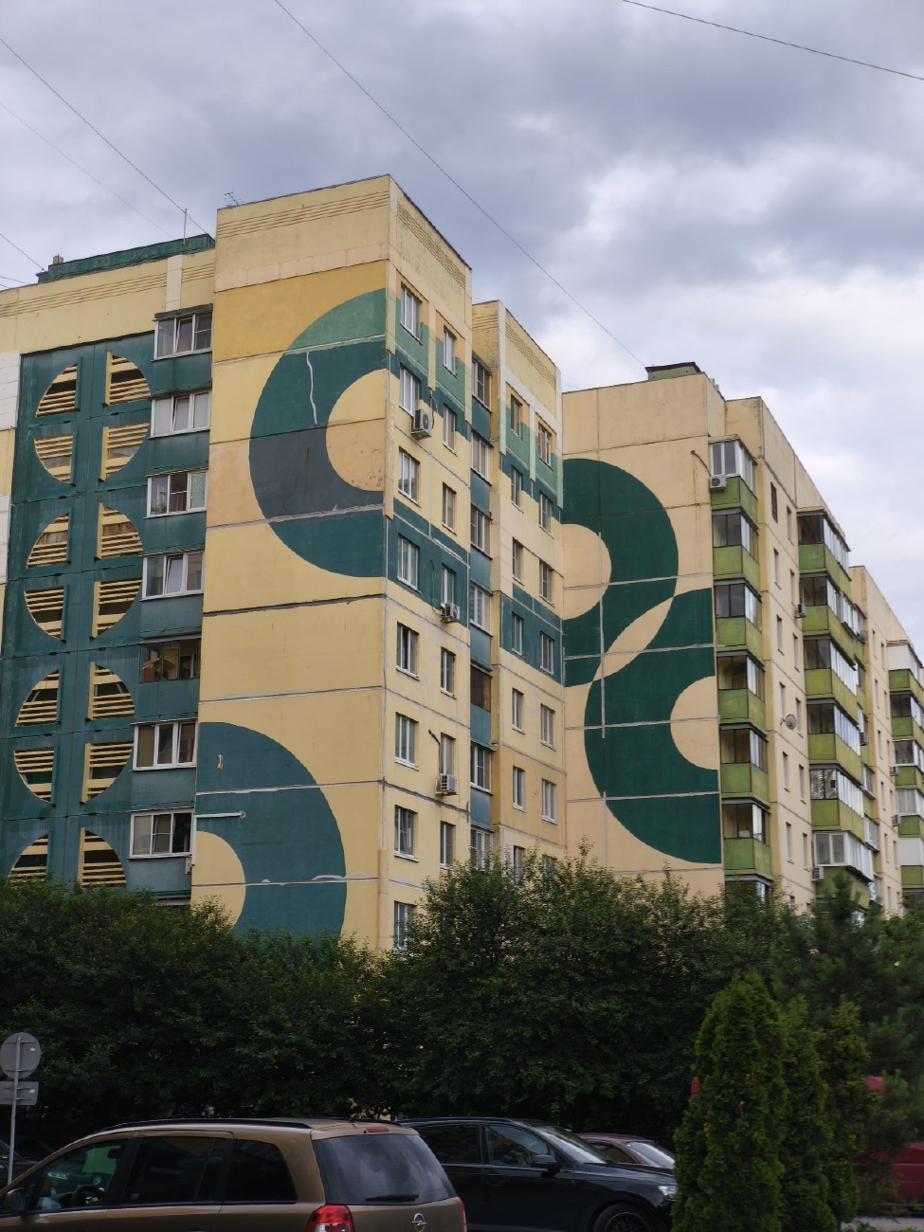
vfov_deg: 38.2
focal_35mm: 50
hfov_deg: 29.1
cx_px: 462
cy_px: 616
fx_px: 1780
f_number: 1.9
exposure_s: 1/148
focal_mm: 7.1
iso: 50
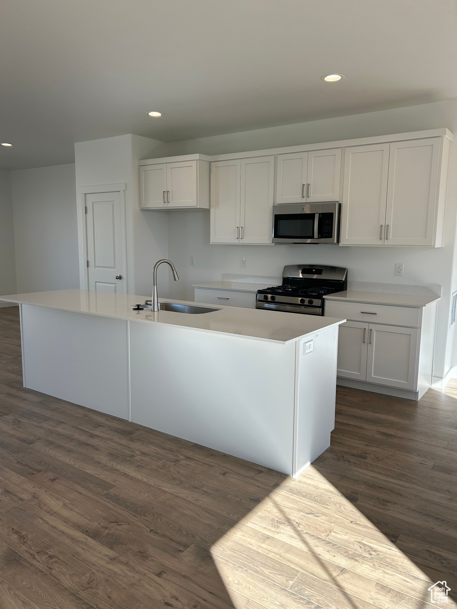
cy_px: 304
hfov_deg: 53.1
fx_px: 458
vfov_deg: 67.3
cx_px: 228
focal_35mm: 26
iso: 50
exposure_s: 1/743
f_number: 1.5
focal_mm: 5.7
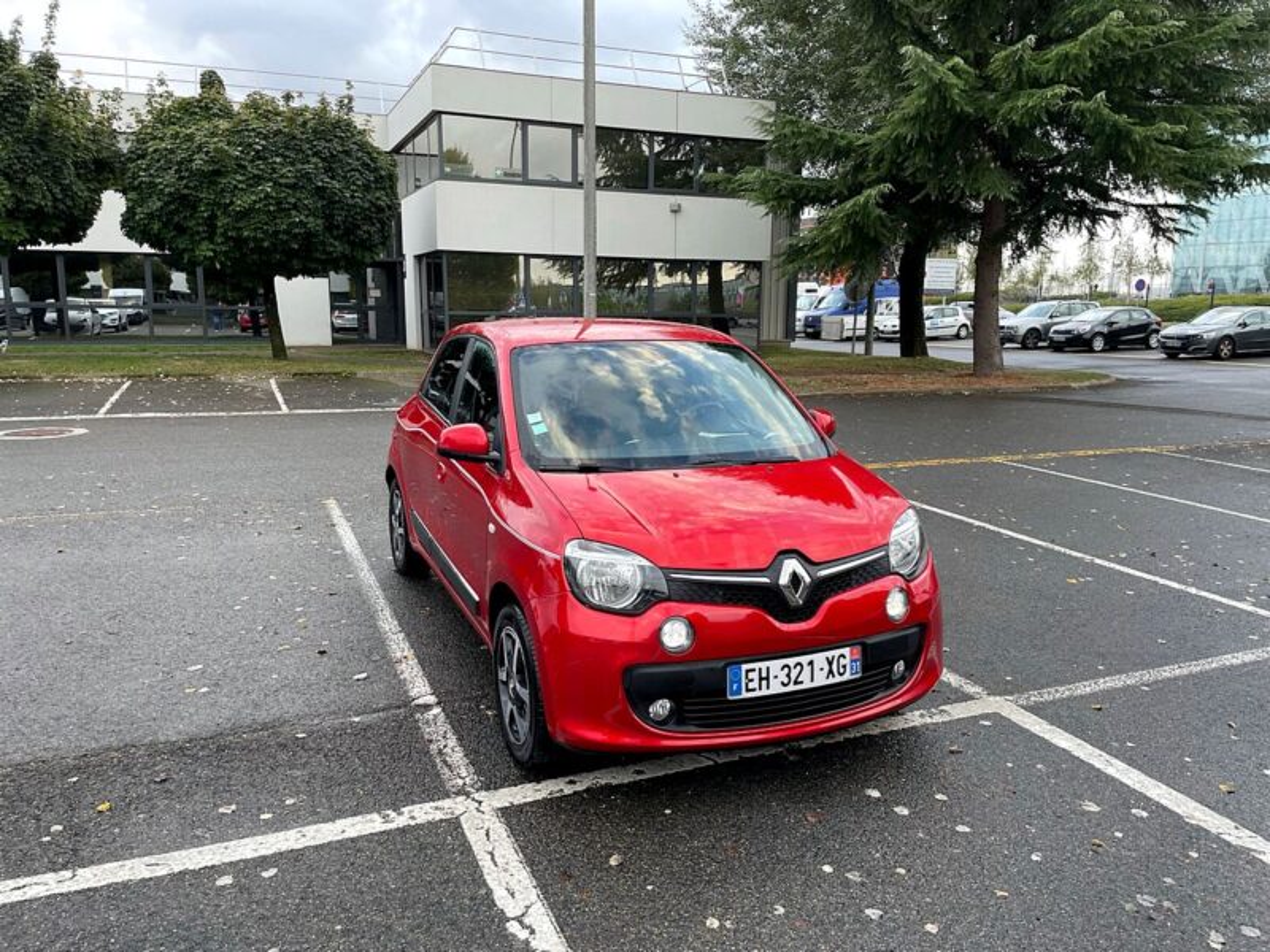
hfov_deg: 67.3
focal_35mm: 26
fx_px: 954
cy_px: 476
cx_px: 635
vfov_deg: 53.1
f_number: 1.6
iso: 64
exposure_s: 1/121
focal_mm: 4.2
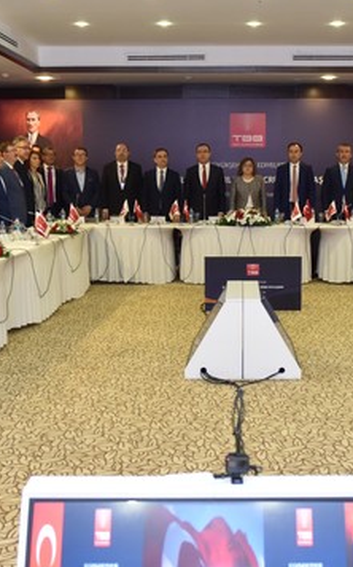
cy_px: 332
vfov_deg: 36.8
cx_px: 218
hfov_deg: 23.5
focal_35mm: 55
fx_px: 848
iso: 1600
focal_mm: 24
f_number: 3.2
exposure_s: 1/100
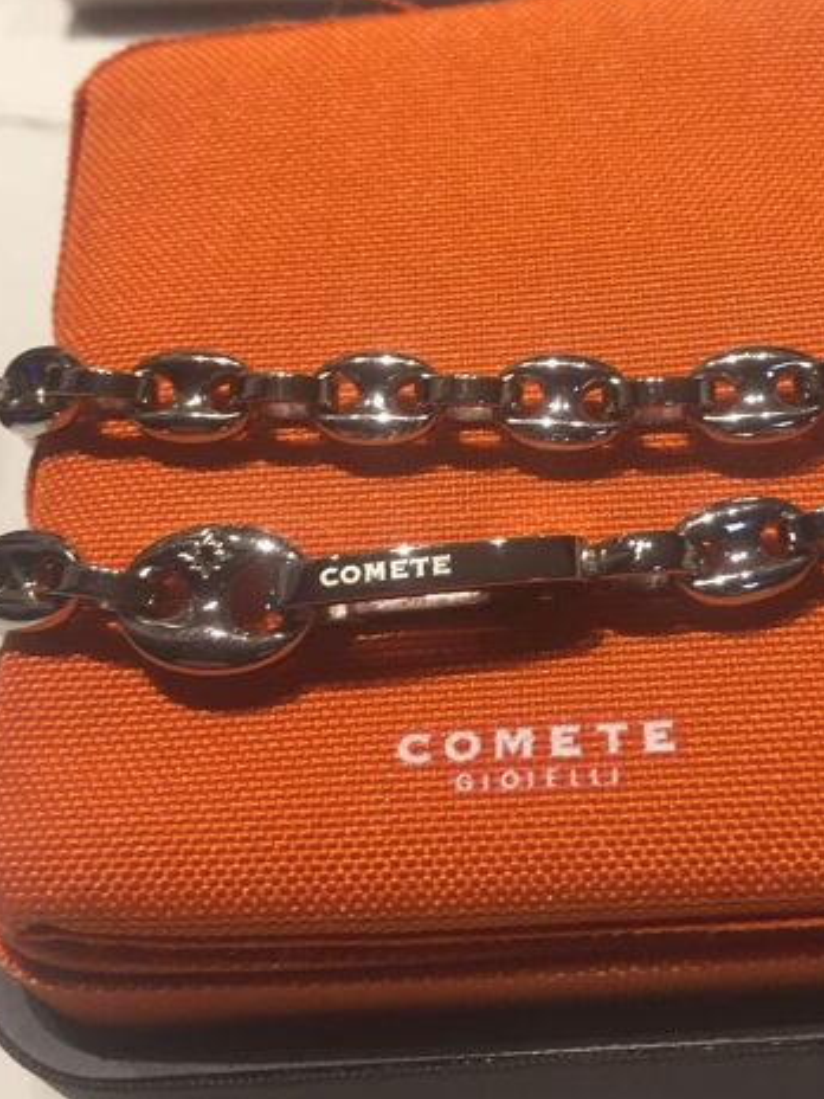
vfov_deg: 46.7
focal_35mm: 40
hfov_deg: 35.6
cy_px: 478
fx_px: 1270
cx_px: 552
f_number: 2.2
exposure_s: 1/33
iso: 80
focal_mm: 4.15
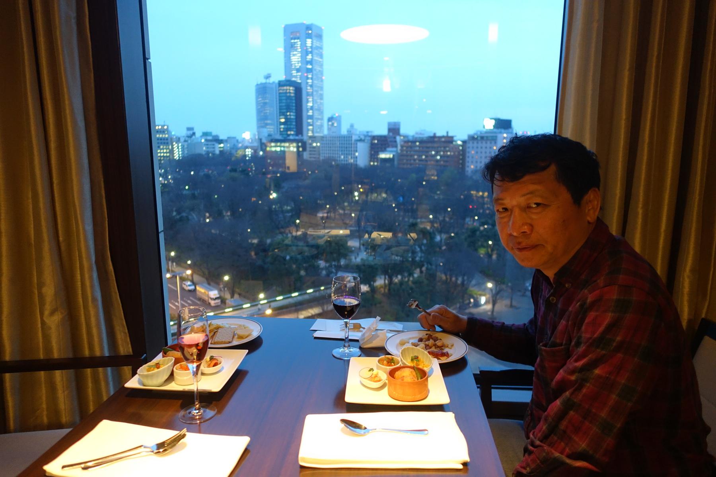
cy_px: 238
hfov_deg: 73.7
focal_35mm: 24
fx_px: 477
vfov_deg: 53.1
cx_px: 358
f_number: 1.8
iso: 800
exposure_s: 1/13
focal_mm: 8.8
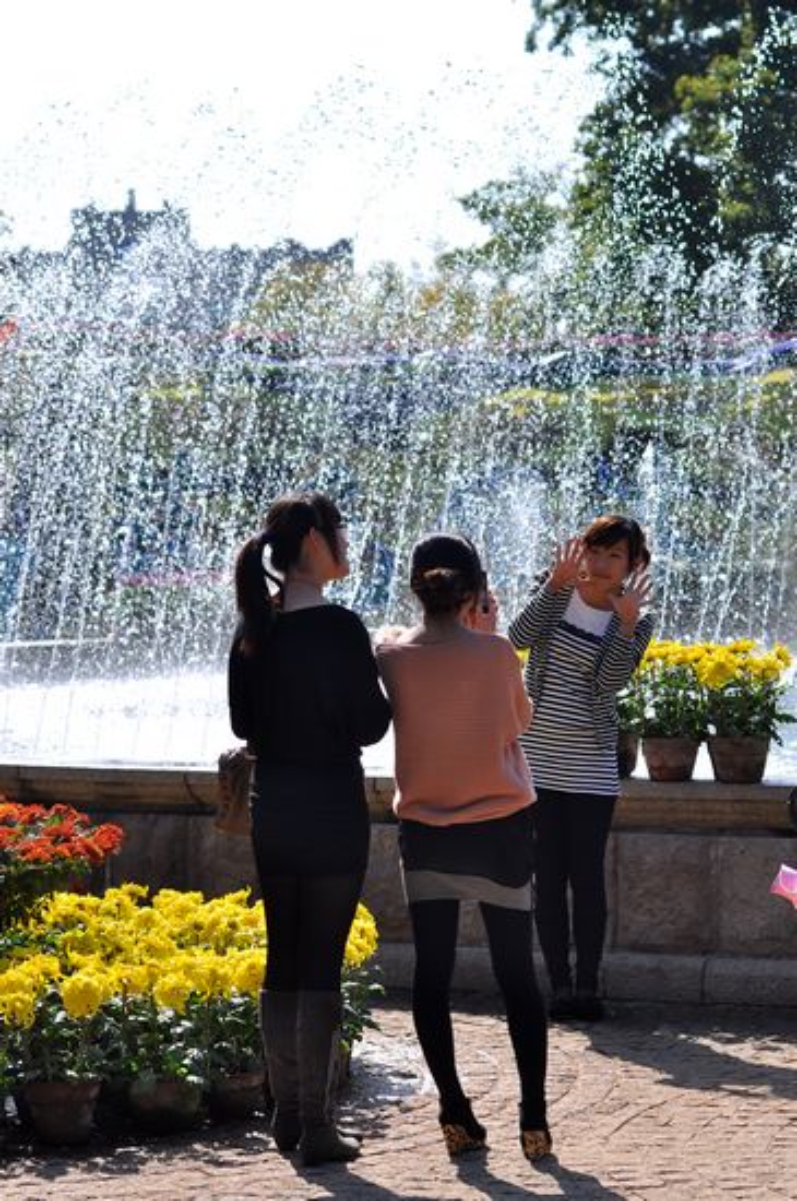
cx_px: 398
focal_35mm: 120
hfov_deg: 11.4
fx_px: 3997
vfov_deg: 17.1
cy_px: 600
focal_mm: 80
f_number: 5.6
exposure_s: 1/500
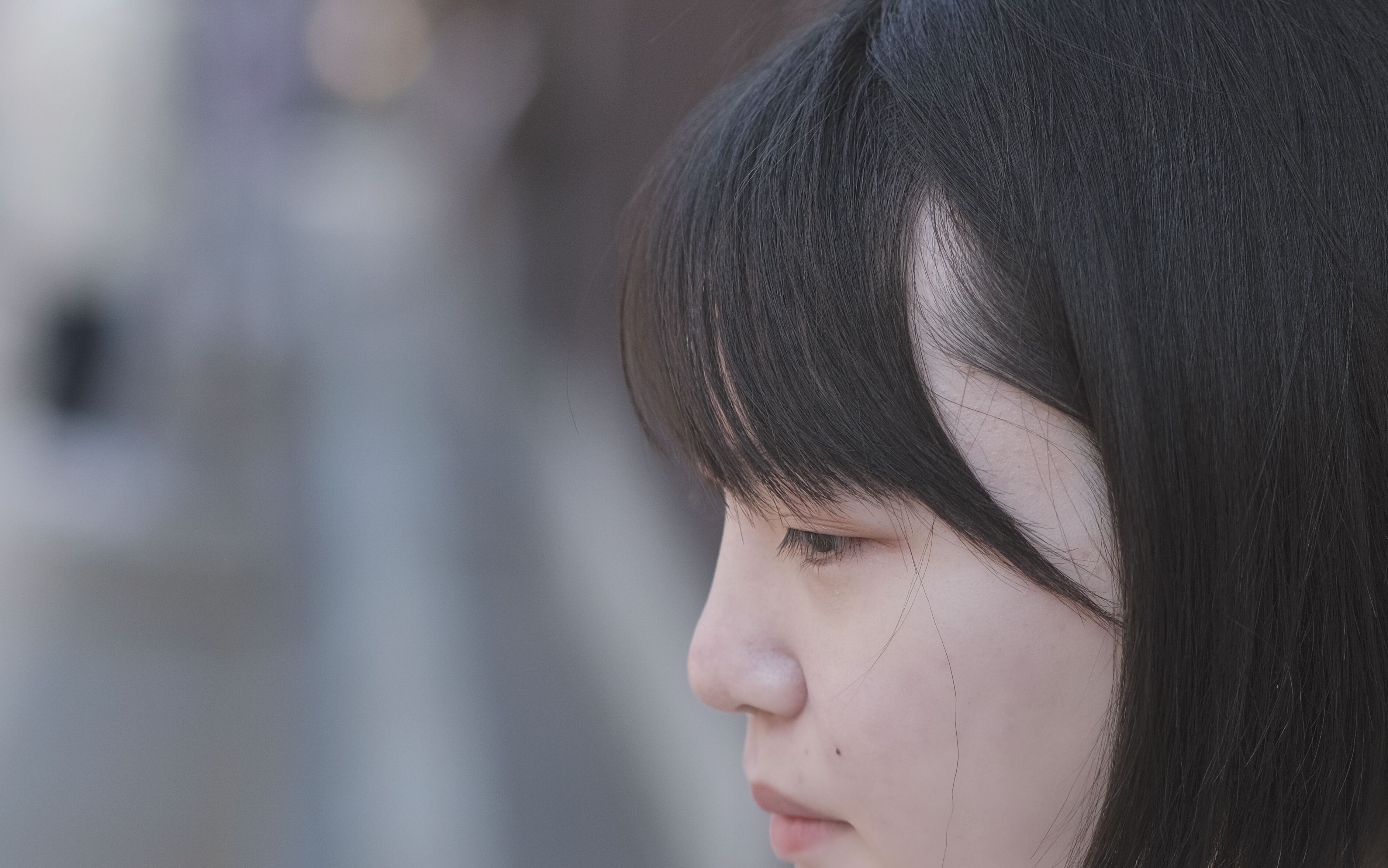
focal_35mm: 142
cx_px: 758
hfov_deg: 14.7
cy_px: 638
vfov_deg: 9.2
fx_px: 5371
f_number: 1.4
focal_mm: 56
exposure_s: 1/1900
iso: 400
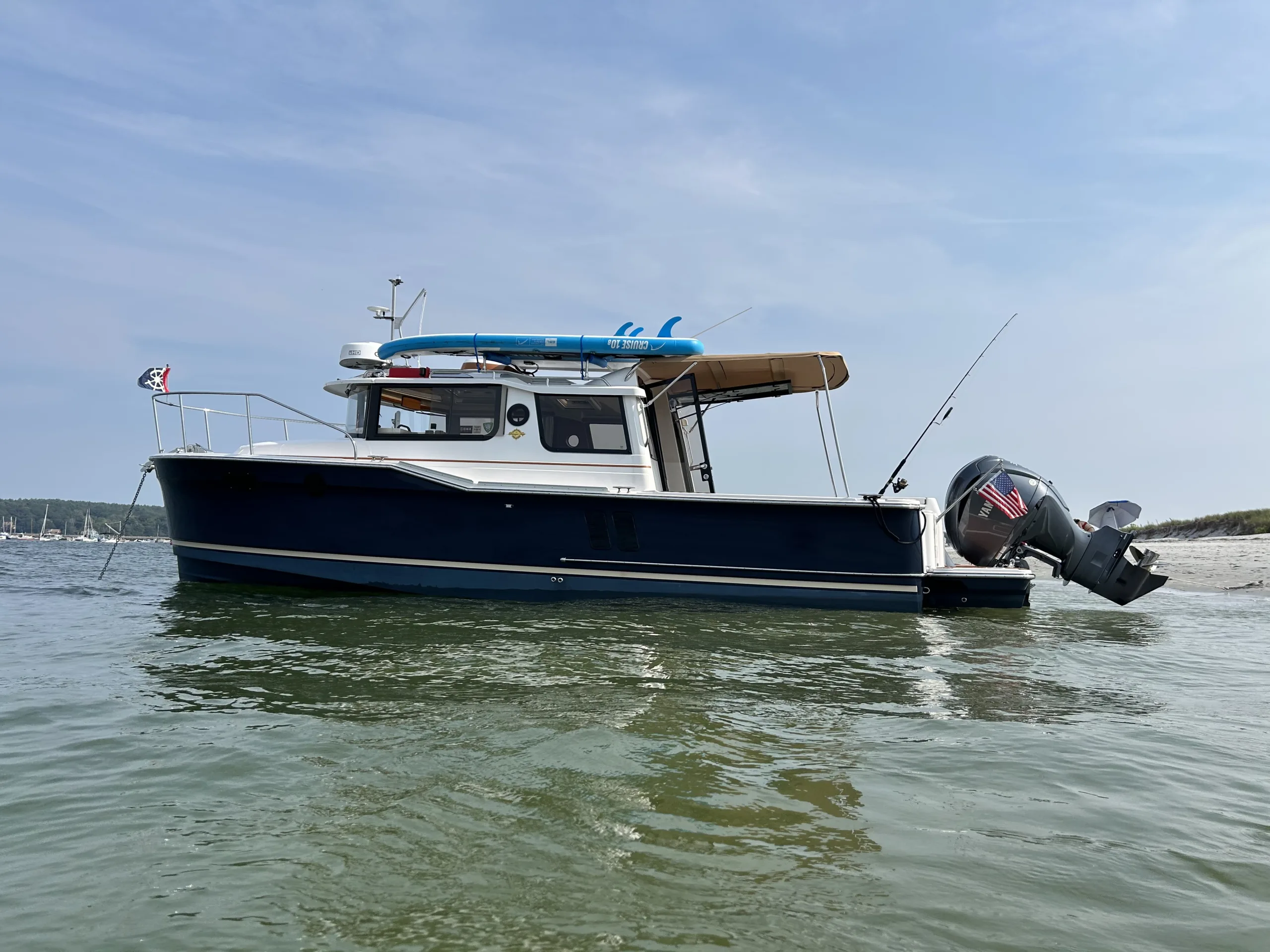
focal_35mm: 26
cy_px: 476
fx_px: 954
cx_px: 635
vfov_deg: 53.1
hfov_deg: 67.3
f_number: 1.5
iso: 50
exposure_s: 1/6579
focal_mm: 5.7
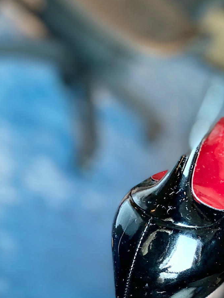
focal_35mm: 58
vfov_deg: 30.7
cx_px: 215
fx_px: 500
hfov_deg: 24.3
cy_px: 302
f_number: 1.8
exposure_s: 1/50
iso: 250
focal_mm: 4.25
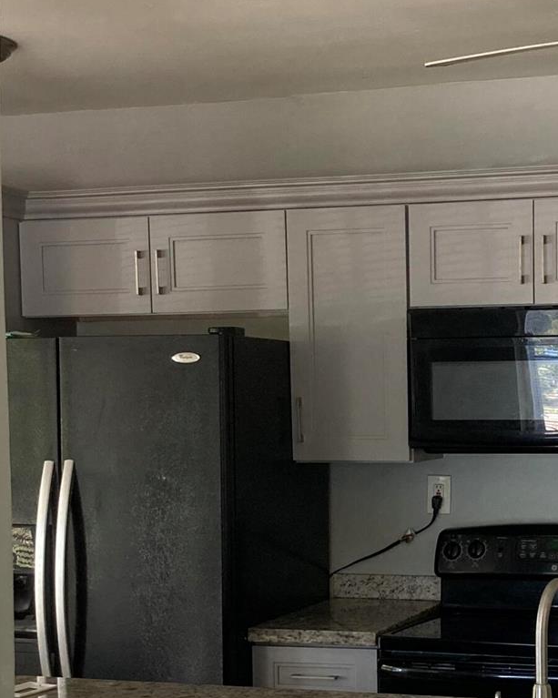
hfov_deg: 20.6
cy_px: 490
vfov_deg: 25.9
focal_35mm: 73
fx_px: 1508
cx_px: 479
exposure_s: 1/60
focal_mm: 3.99
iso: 160
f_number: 1.8
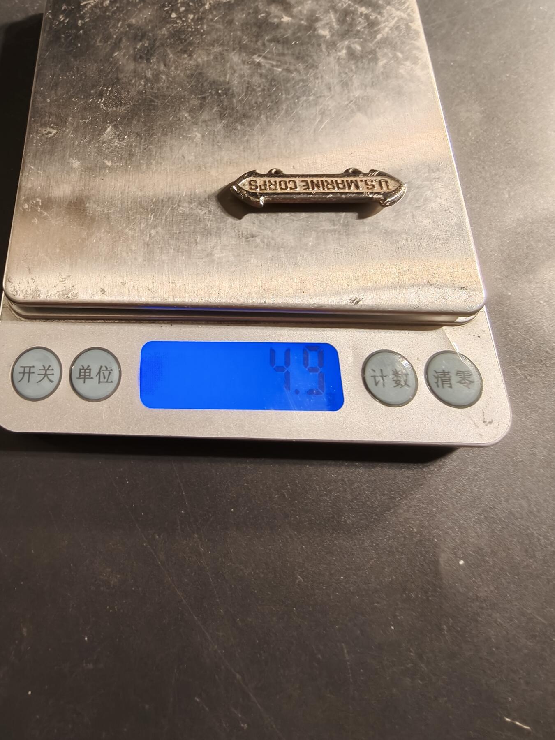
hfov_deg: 58.9
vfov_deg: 73.9
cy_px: 370
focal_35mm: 23
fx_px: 492
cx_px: 278
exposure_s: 1/52.8
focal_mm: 2.32
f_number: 2
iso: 160
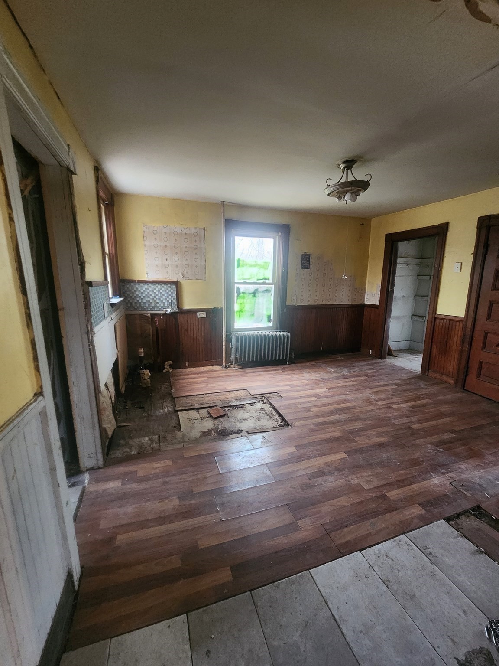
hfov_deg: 89.9
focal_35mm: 13
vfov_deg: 106.2
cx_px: 250
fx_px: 250
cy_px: 333
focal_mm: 2.2
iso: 800
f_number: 2.2
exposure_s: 1/24
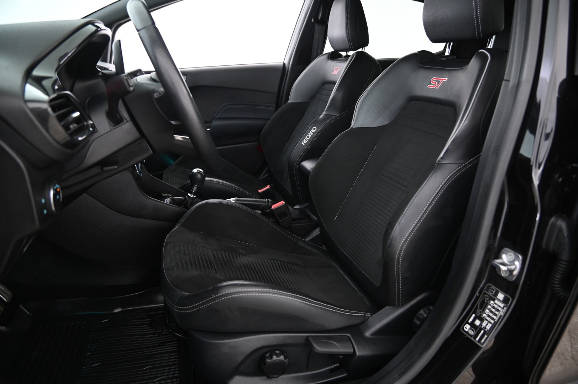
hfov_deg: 73.8
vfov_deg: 53.1
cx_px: 289
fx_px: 385
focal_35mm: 24
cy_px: 192
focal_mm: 24
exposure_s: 1/13
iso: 2000
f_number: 4
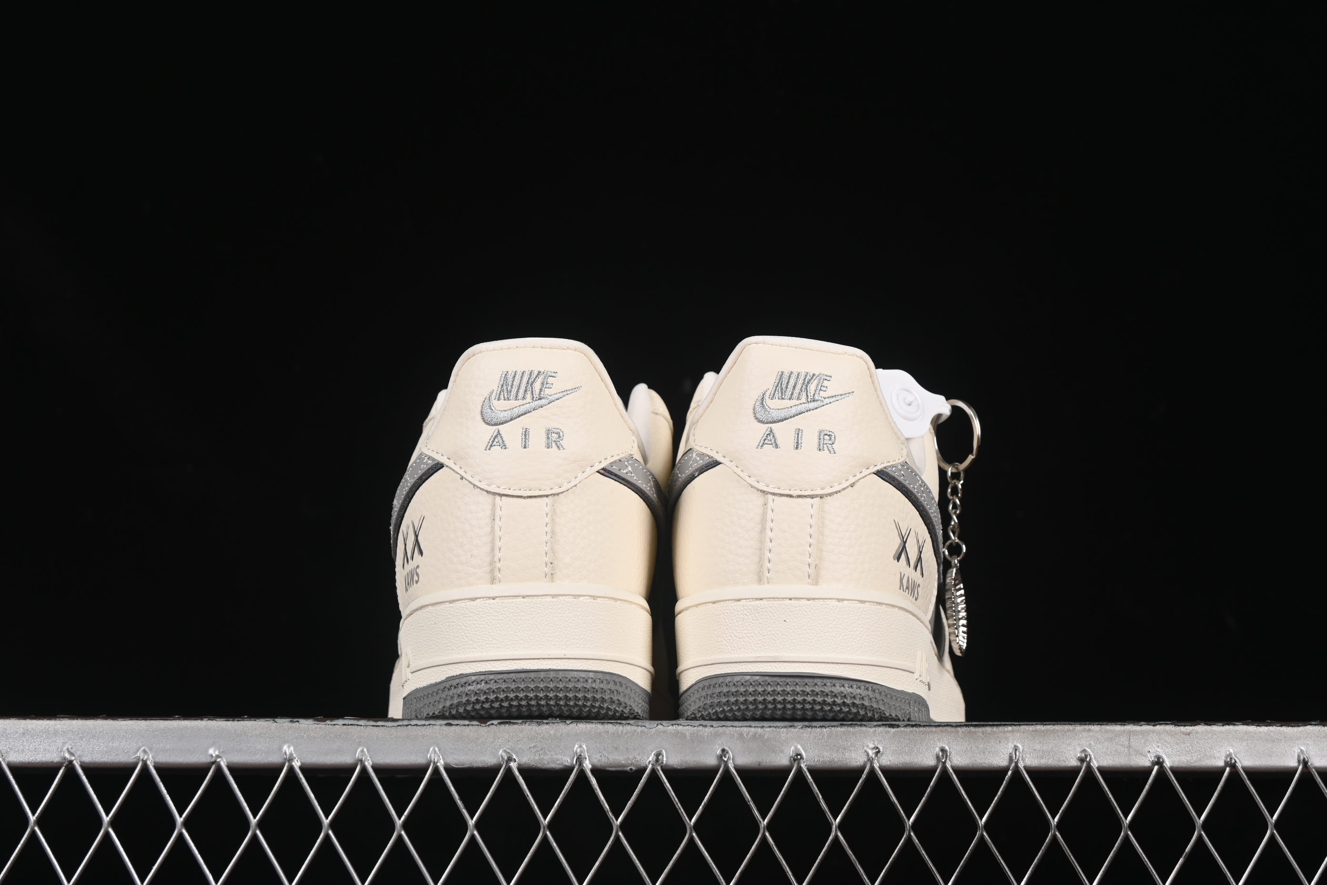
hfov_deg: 27.0
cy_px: 442
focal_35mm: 75
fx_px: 2764
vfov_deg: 18.2
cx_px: 664
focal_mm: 50
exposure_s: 1/80
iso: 160
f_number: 8
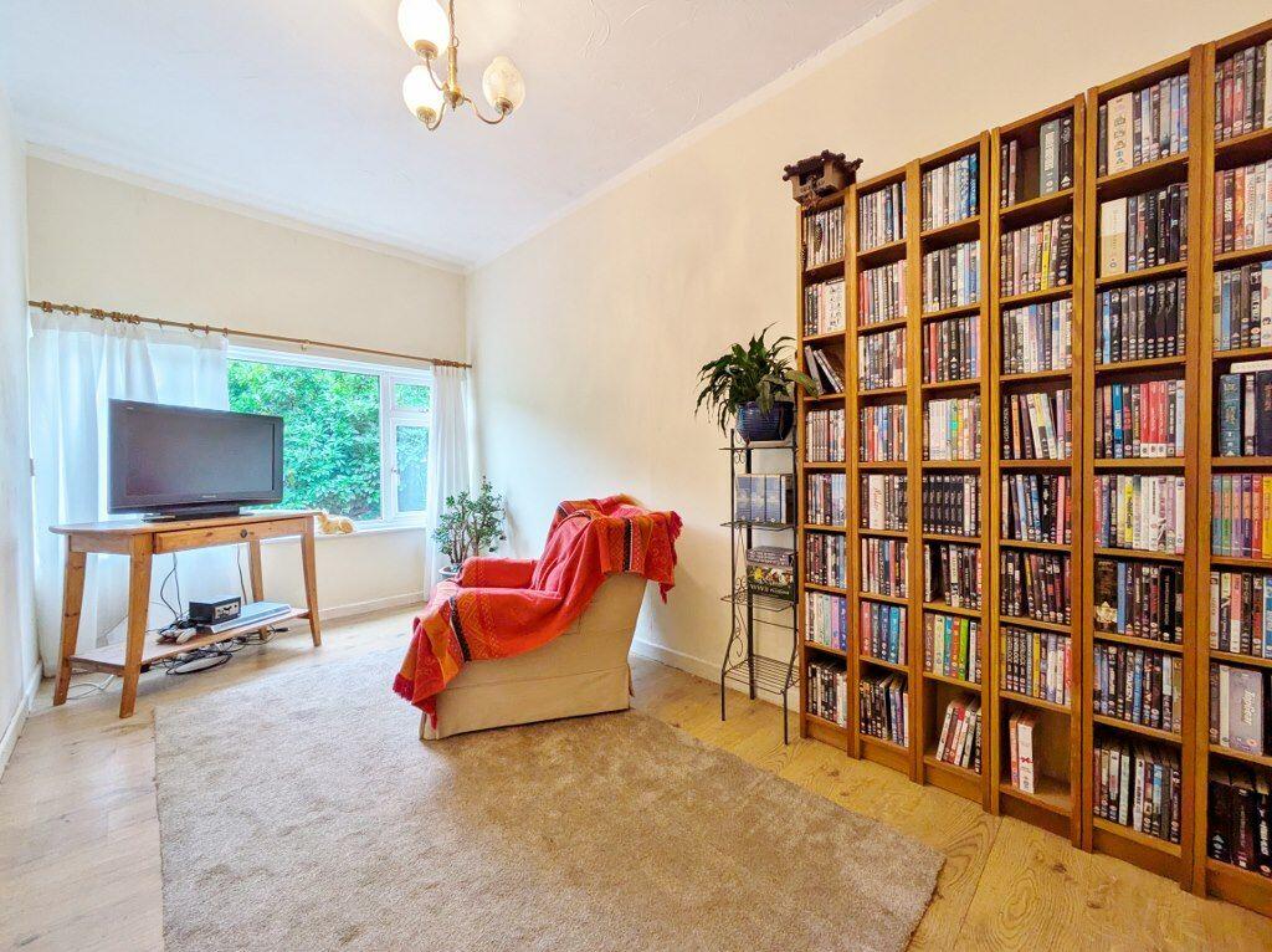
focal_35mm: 14
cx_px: 636
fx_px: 514
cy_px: 476
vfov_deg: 85.6
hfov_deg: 102.1
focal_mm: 1.83
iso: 153
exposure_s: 1/100
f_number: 2.2
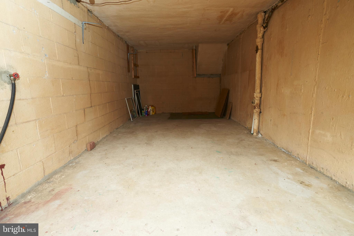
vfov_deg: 67.4
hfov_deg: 90.0
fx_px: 177
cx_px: 177
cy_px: 118
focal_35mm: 18
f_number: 5.6
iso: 1250
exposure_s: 1/200
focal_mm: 18
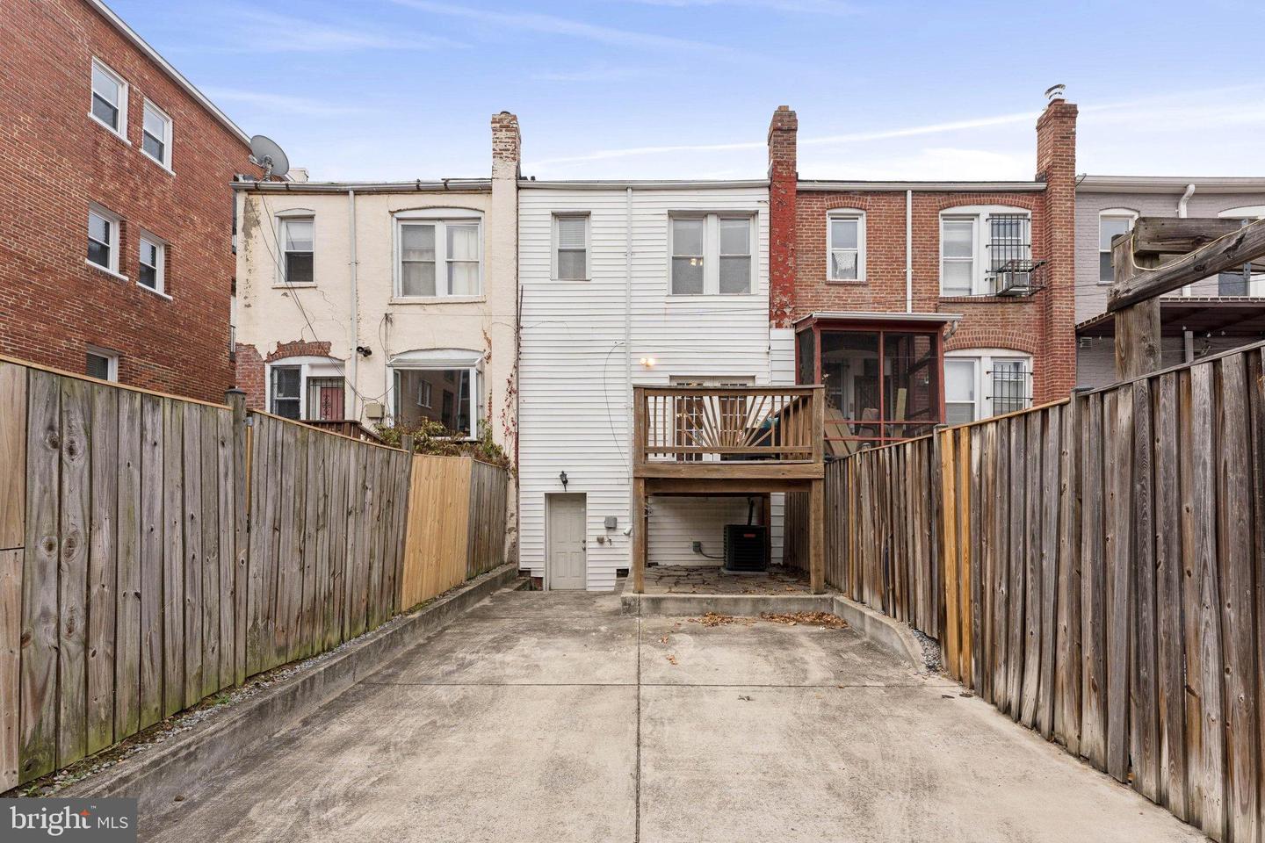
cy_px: 422
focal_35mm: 14
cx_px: 632
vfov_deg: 81.2
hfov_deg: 104.3
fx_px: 492
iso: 200
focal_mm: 14
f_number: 8
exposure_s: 1/200
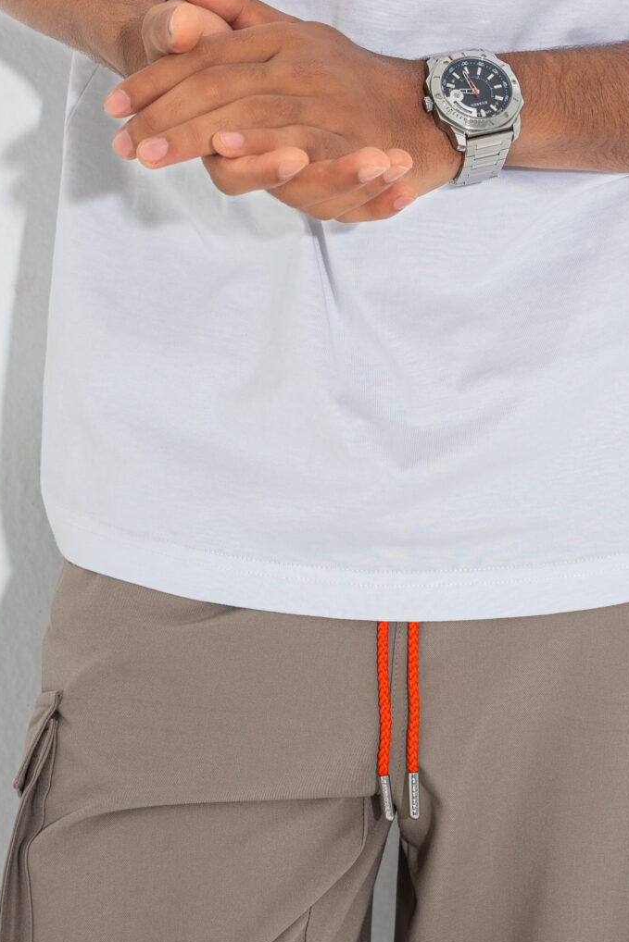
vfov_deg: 11.4
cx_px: 468
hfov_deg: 7.8
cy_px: -207
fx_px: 4611
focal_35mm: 176
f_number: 5.6
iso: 80
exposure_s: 1/250
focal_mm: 70
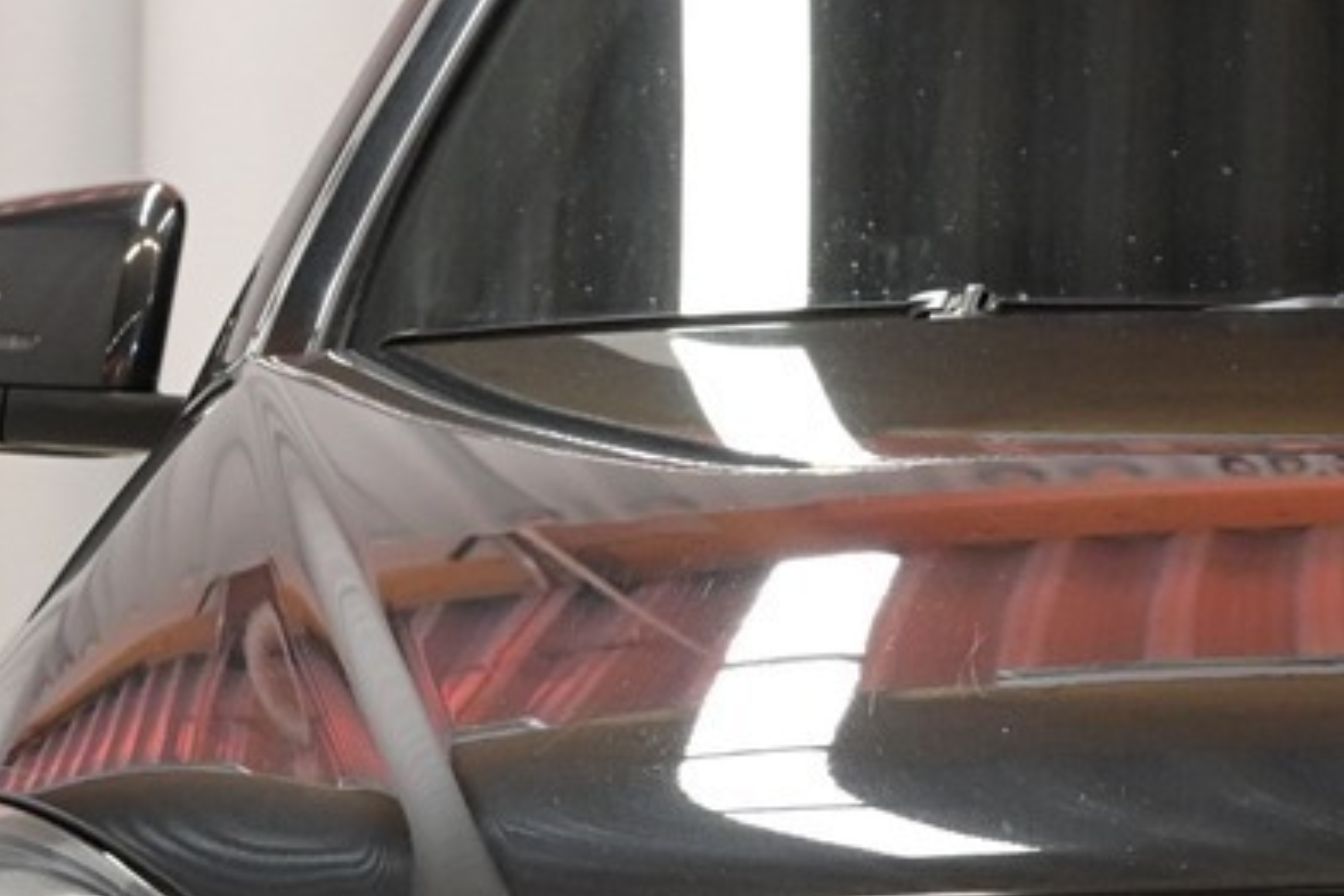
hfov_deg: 6.6
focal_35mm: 309
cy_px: 937
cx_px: 1773
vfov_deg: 4.4
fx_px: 11535
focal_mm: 50
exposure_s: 1/125
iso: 1600
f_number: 4.5
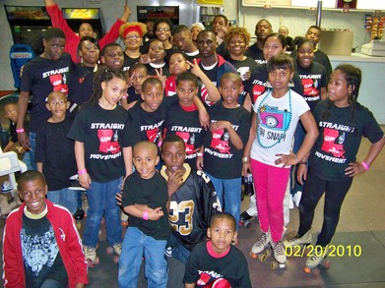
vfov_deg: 39.6
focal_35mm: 36
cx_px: 192
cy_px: 144
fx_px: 400
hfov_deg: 51.4
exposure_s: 1/30
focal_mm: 5.85
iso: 200
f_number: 2.8
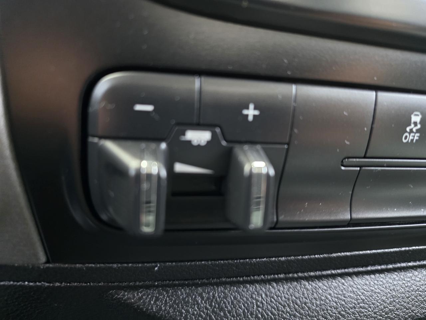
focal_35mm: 23
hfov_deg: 73.9
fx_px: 283
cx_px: 213
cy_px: 160
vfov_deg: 58.9
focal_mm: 6.25
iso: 1600
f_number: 1.7
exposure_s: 1/24
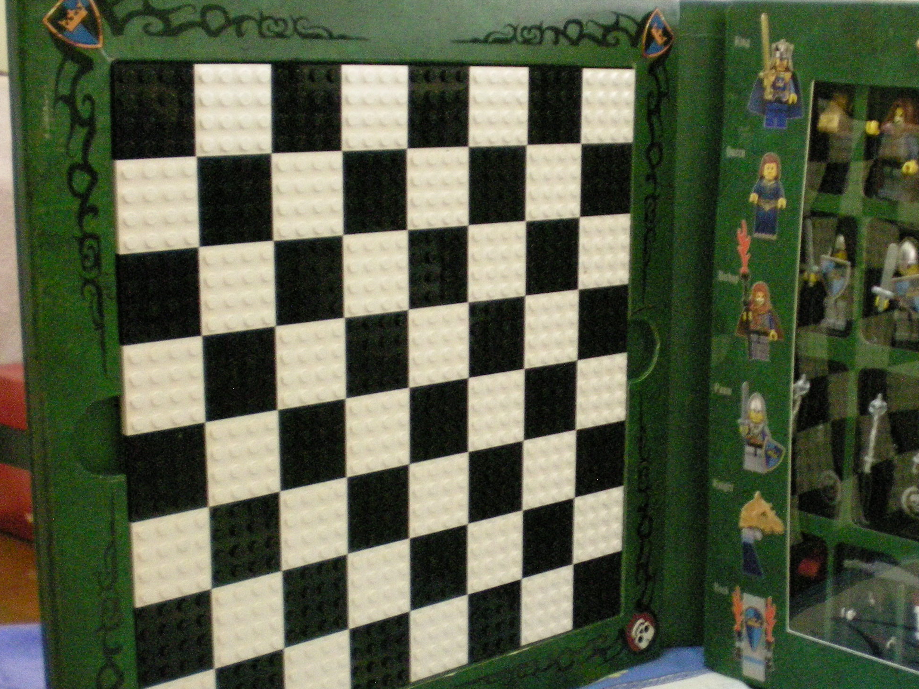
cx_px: 699
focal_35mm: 60
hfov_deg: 31.6
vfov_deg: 24.3
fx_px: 1593
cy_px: 460
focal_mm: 6.3
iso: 634
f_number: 3.1
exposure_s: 1/8
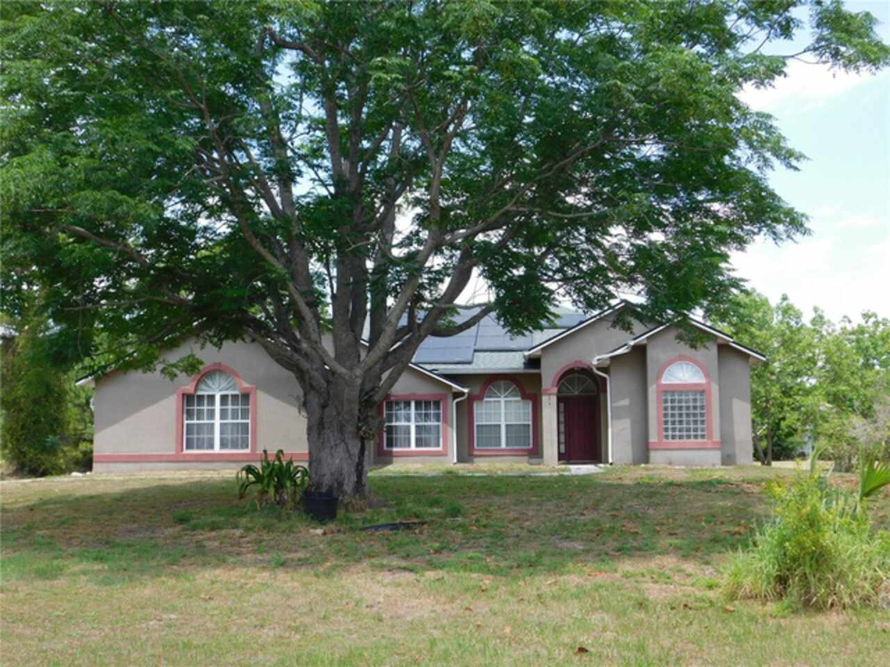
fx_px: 1028
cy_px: 334
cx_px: 445
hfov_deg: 46.8
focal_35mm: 40
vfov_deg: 36.0
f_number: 3.6
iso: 125
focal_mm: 7.1
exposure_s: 1/640
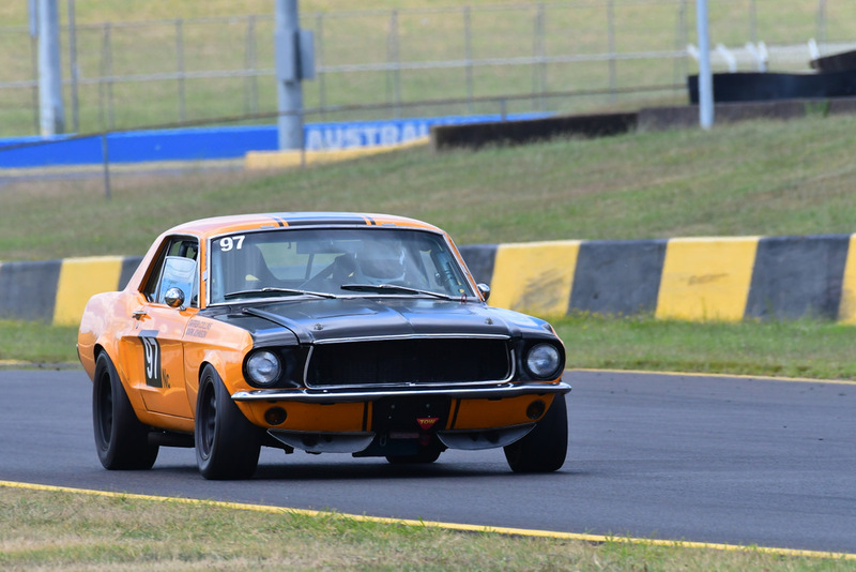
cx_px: 428
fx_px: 17839
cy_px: 286
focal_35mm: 750
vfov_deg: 1.8
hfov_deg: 2.7
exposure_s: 1/640
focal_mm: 500
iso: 640
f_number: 10
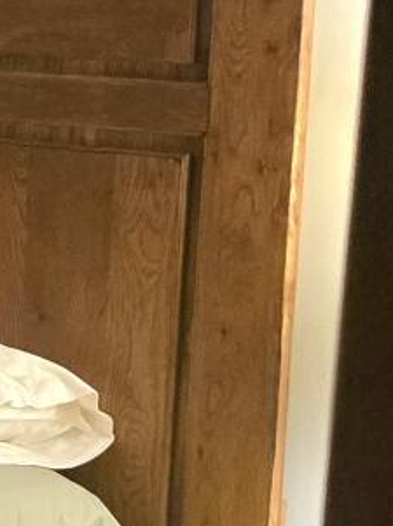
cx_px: -915
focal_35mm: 153
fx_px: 2321
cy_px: 203
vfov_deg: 12.9
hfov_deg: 7.9
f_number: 1.7
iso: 800
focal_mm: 6.3
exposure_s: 1/120
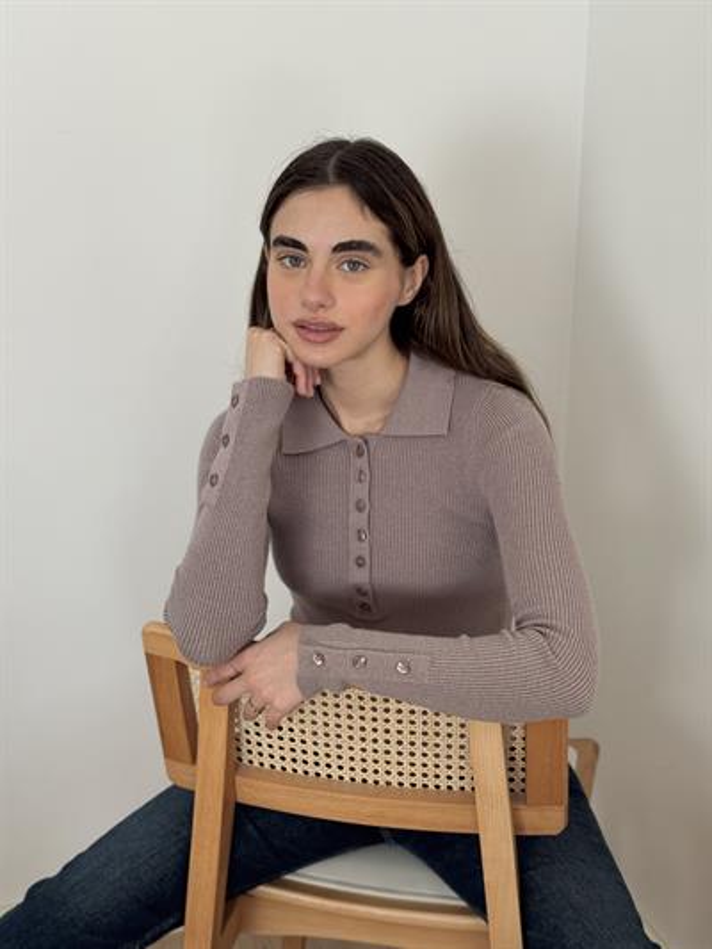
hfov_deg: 30.3
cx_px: 356
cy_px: 474
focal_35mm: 48
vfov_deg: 39.6
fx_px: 1316
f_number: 1.78
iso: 80
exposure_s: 1/121
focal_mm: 6.76
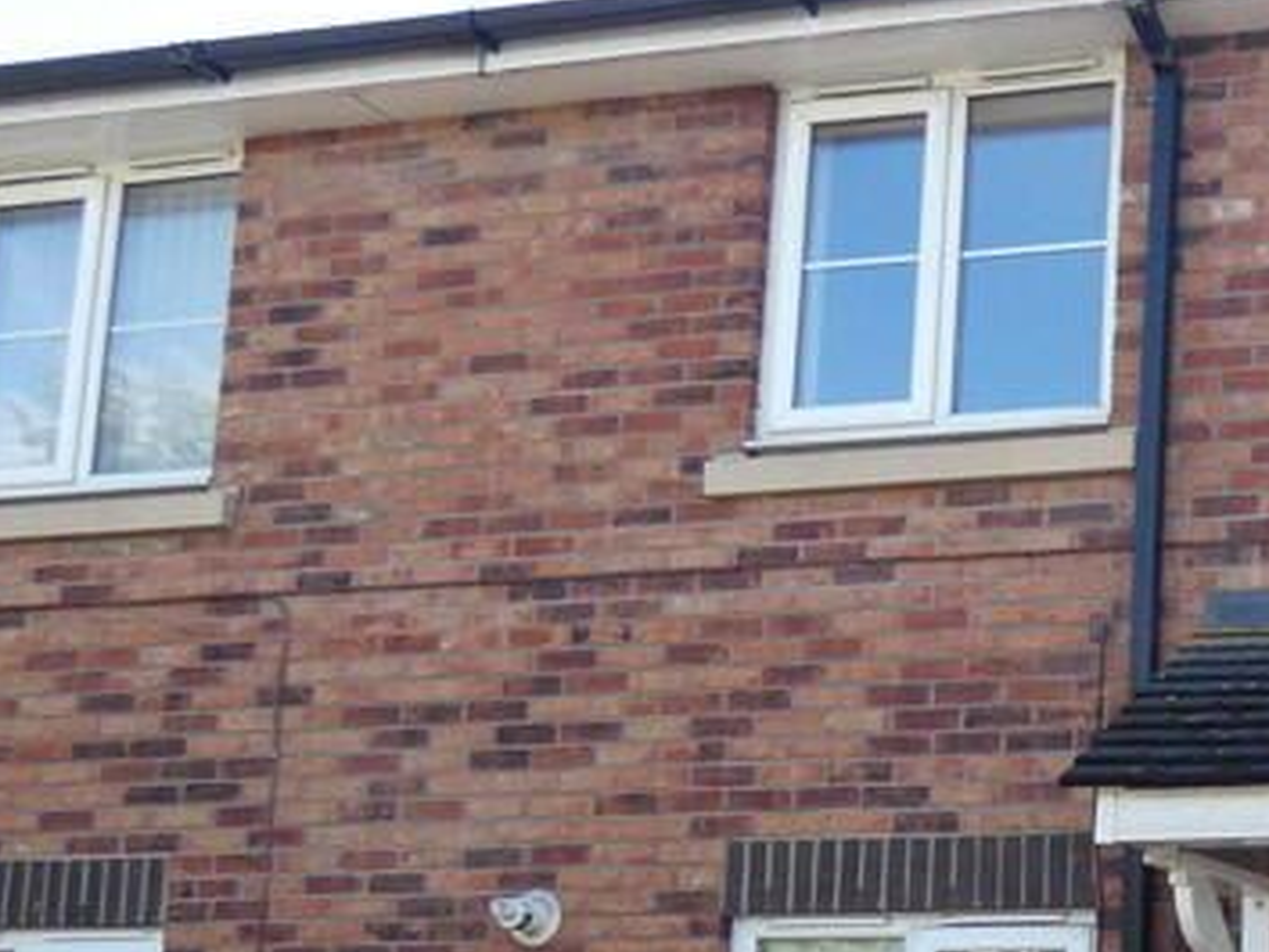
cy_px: 873
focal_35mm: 58
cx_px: 1625
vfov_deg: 24.5
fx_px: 2127
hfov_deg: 27.9
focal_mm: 3.6
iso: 80
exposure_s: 1/250
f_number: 2.8
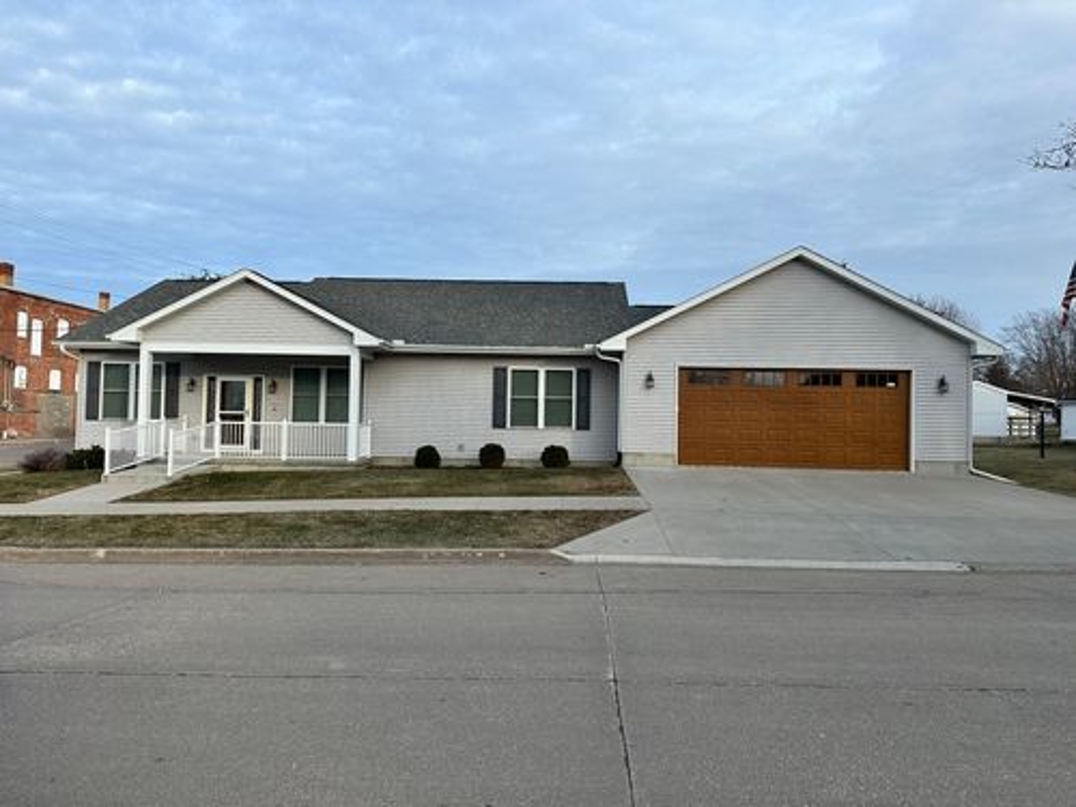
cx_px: 538
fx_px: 746
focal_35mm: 24
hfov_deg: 71.6
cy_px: 404
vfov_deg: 56.8
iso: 80
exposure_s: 1/1613
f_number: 1.78
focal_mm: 6.86
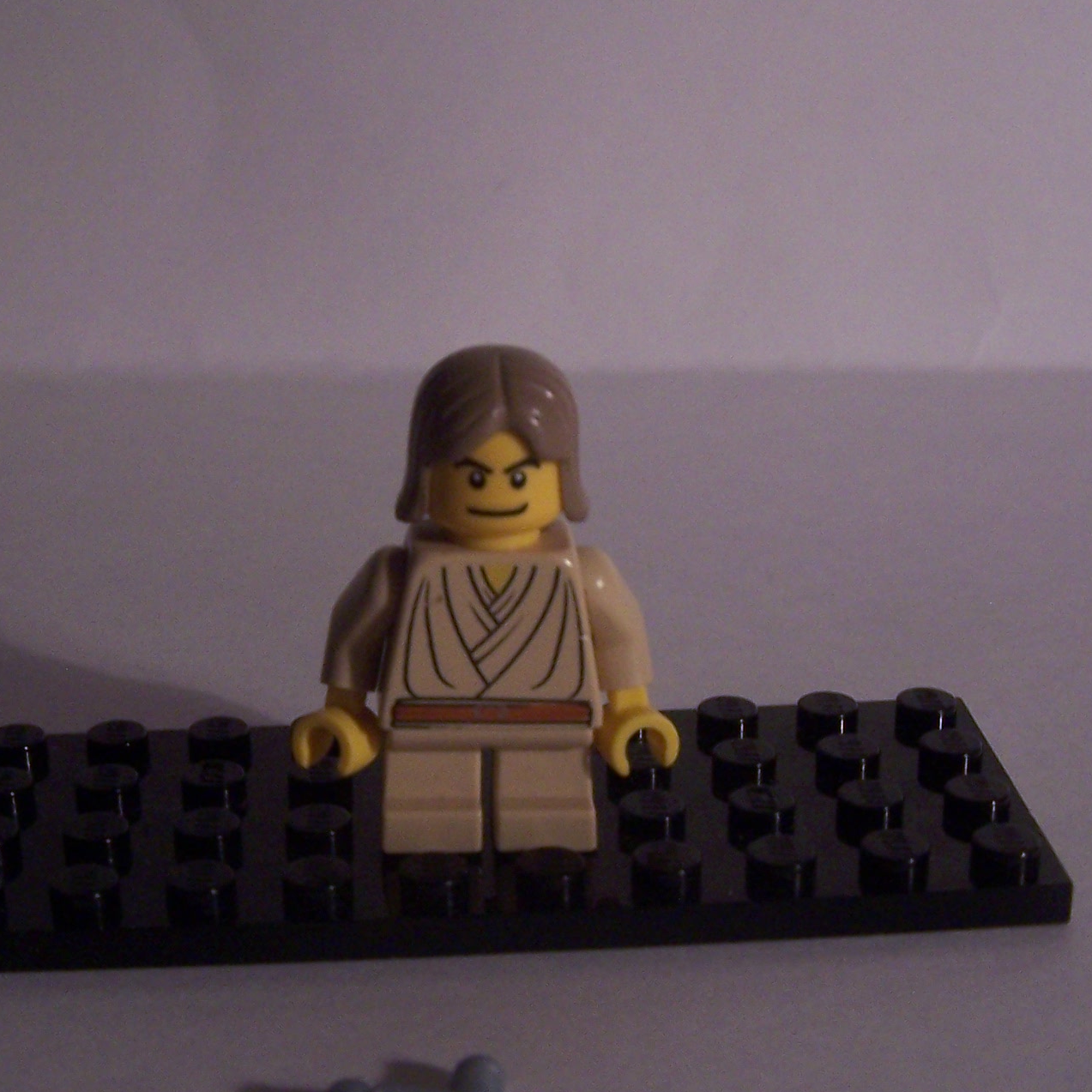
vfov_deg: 26.9
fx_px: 2284
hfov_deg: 26.9
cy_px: 602
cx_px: 463
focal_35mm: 64
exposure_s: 1/20
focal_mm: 6.7
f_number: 2.8
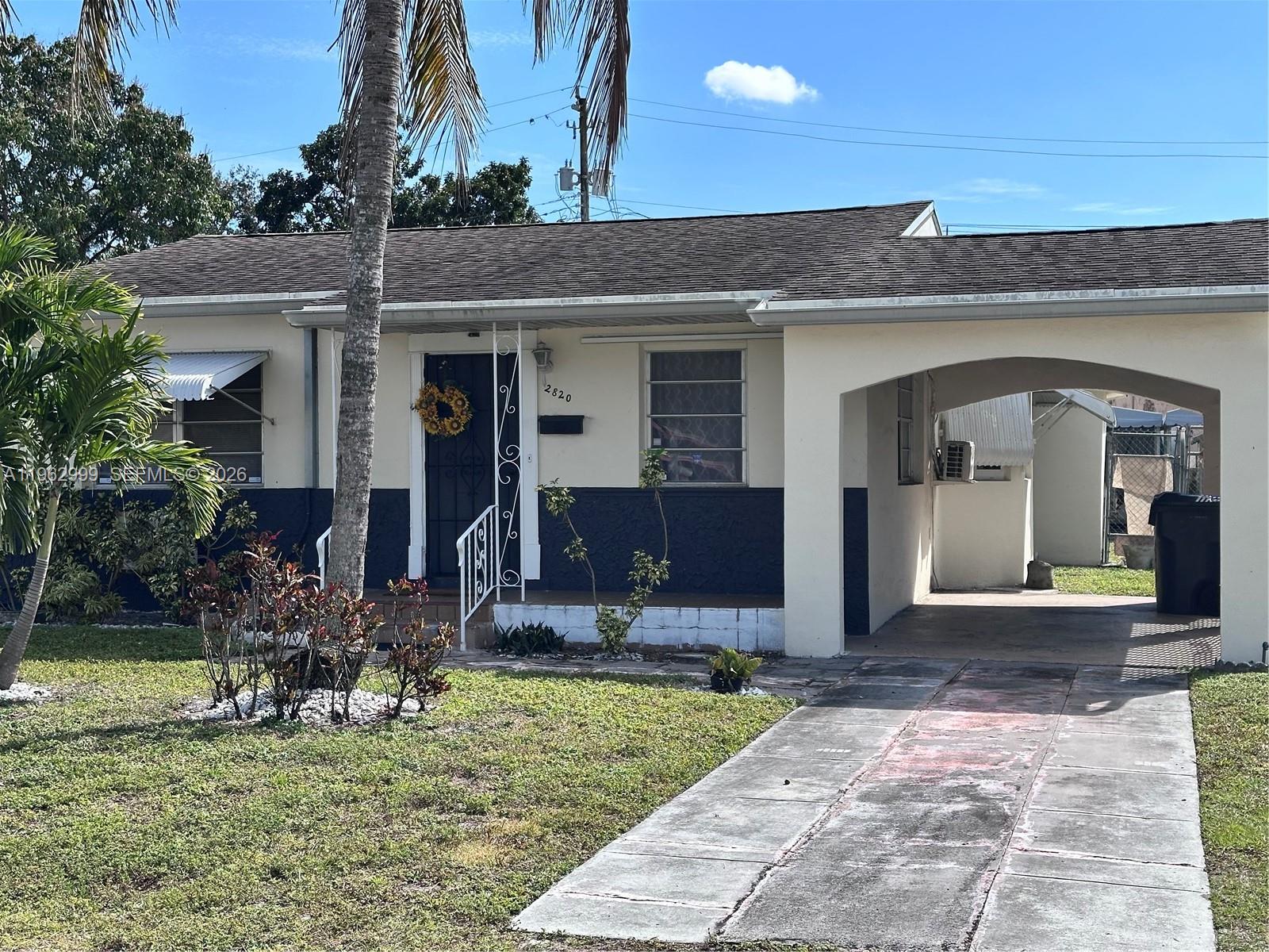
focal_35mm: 48
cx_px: 634
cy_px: 476
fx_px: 1760
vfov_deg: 30.3
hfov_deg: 39.7
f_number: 1.78
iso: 64
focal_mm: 6.86
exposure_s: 1/3472
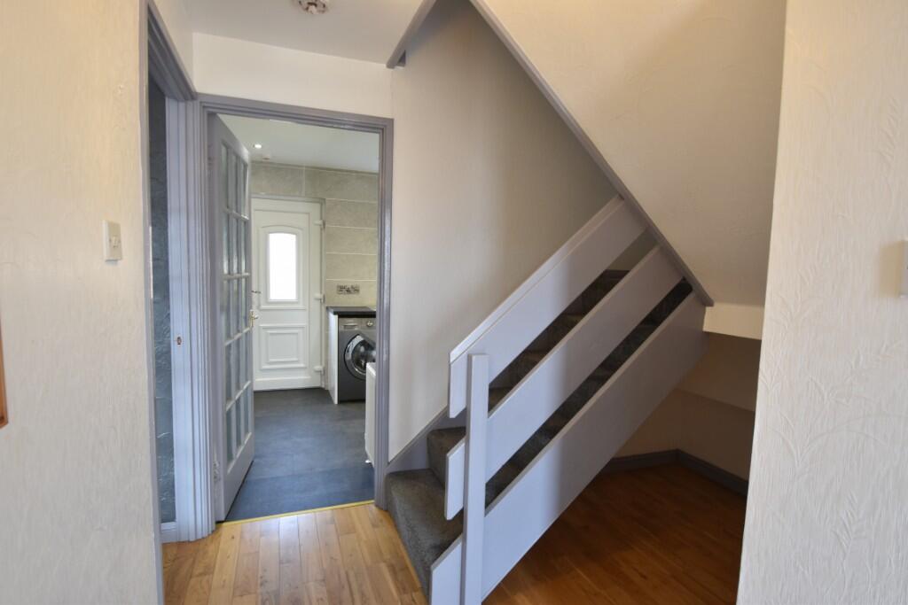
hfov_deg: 92.4
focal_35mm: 17
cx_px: 454
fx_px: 435
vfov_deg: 69.7
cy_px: 302
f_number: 4.5
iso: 200
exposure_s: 1/20
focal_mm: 11.5
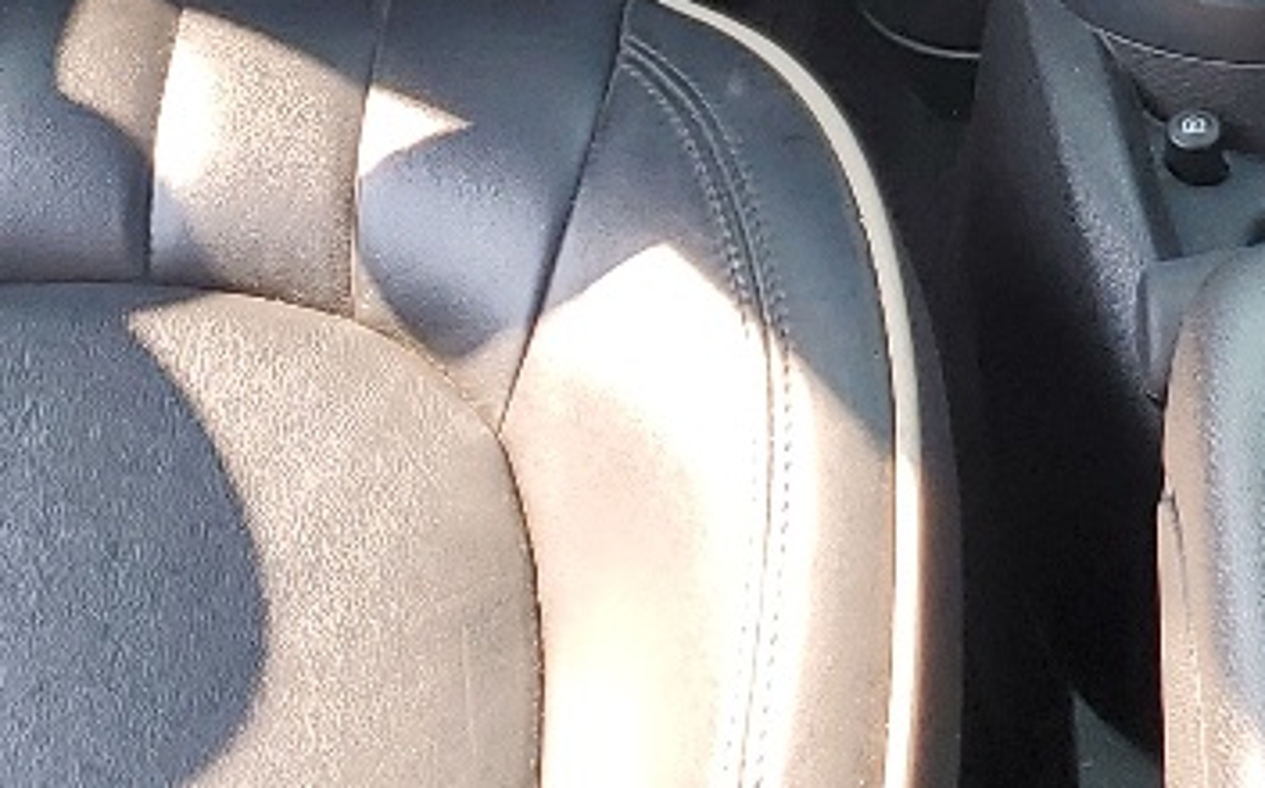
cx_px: 1161
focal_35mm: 125
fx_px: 4306
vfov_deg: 10.0
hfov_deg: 16.5
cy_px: -587
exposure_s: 1/217
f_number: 1.5
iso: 50
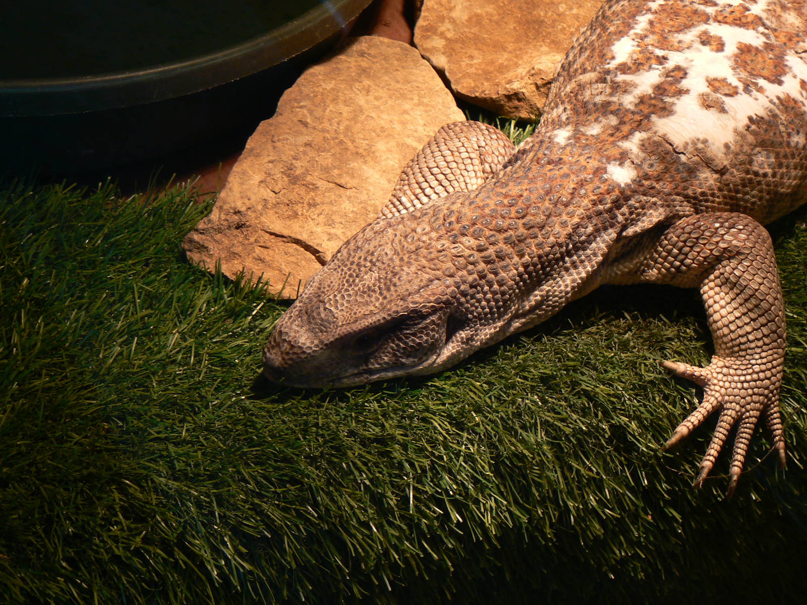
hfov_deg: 22.0
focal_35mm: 89
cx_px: 404
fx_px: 2075
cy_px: 302
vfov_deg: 16.6
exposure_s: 1/30
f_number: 3.2
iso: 80
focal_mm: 14.9
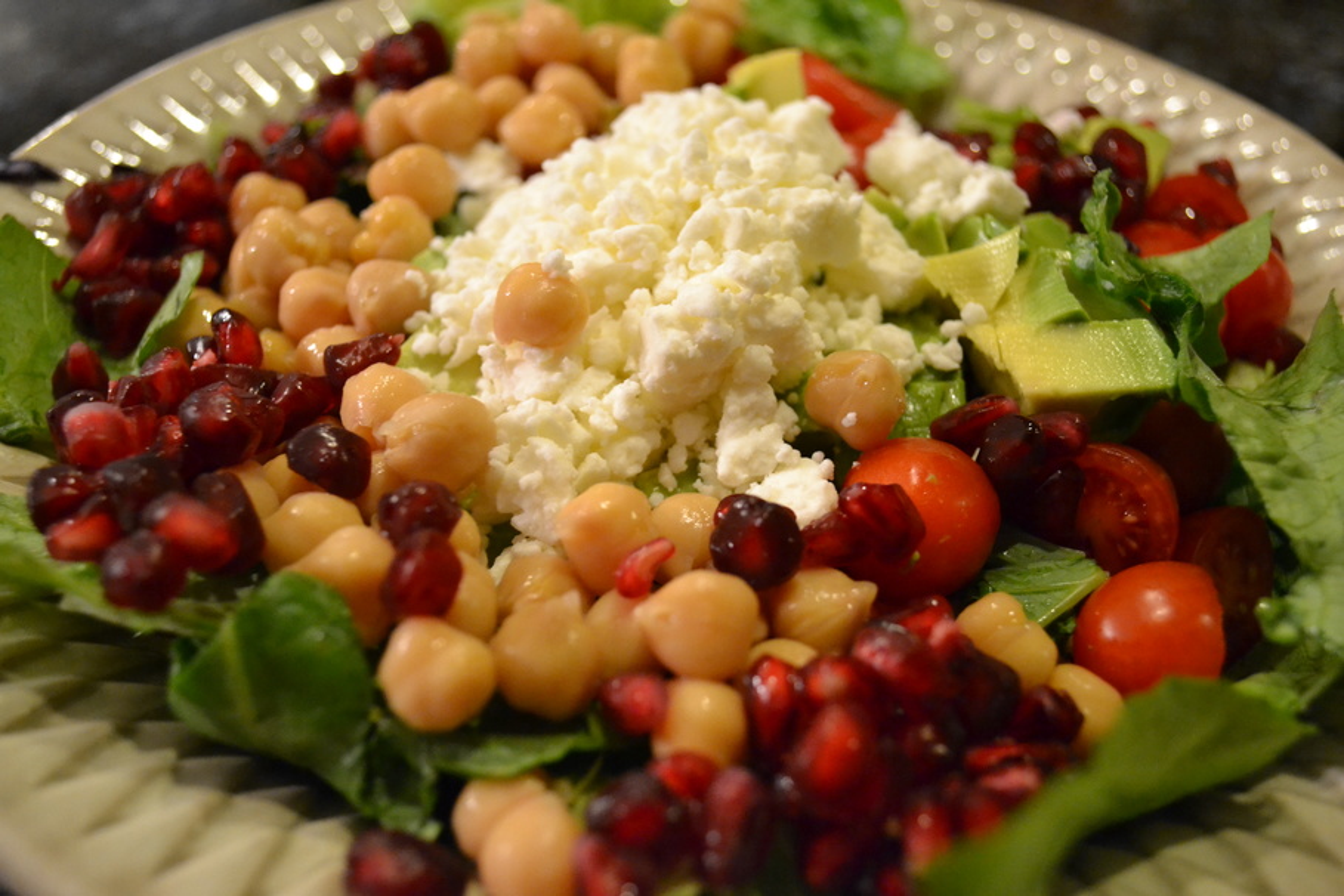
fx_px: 1344
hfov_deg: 53.1
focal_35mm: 36
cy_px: 448
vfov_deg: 36.9
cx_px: 672
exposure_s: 1/50
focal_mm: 24
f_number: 4
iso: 3200
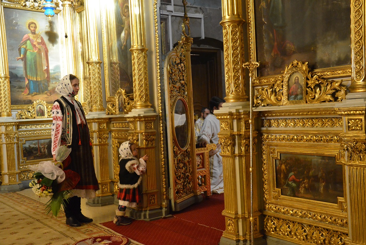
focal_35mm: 43
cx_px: 184
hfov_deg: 45.4
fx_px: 437
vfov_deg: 31.2
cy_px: 122
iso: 3200
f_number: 4
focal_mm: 28
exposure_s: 1/25
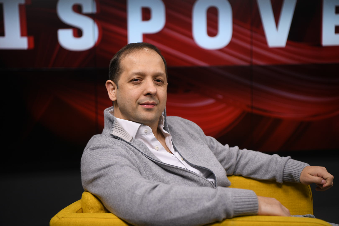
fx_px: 565
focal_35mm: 60
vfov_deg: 22.6
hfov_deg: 33.4
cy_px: 113
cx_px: 170
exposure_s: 1/200
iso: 320
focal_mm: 60
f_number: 3.2
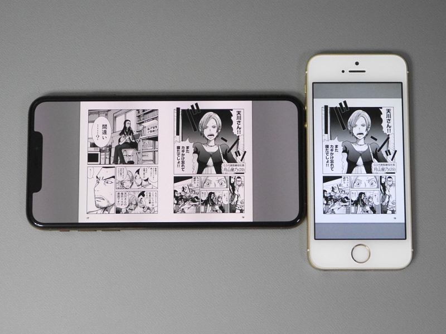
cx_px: 223
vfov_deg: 21.6
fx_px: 876
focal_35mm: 68
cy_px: 167
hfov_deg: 28.6
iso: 1600
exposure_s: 1/80
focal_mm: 34
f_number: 5.6
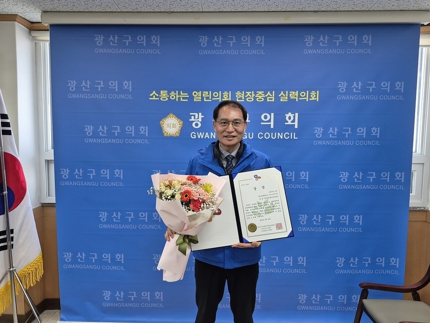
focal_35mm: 23
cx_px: 215
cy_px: 162
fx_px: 286
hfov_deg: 73.9
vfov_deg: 58.9
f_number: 1.8
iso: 160
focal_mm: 5.4
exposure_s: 1/120
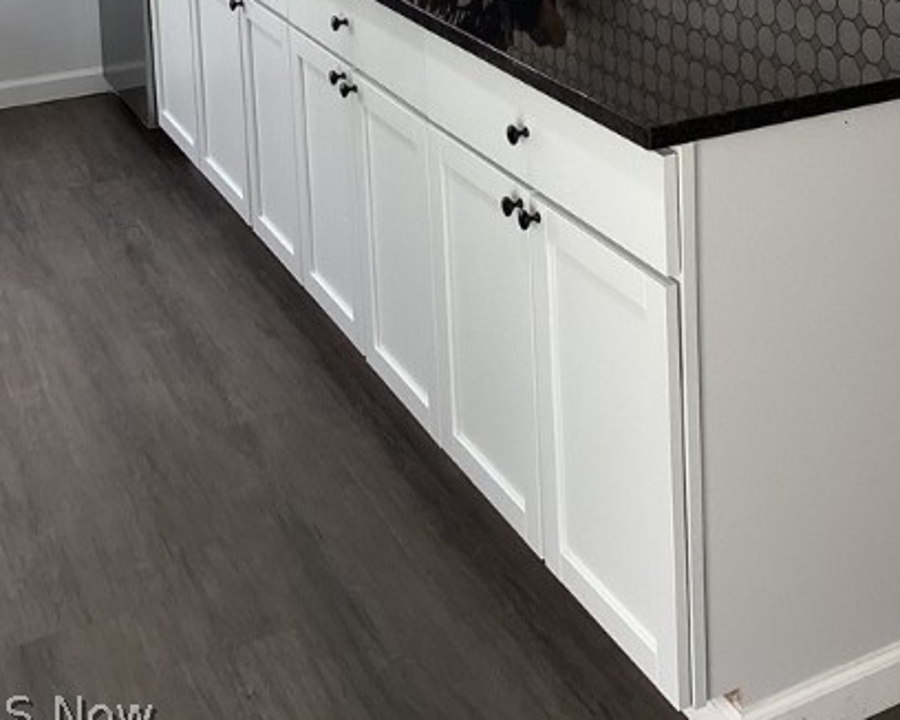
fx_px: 1518
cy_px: -97
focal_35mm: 57
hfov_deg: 32.9
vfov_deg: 24.6
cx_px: 560
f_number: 2.4
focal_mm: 3.3
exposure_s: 1/60
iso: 64
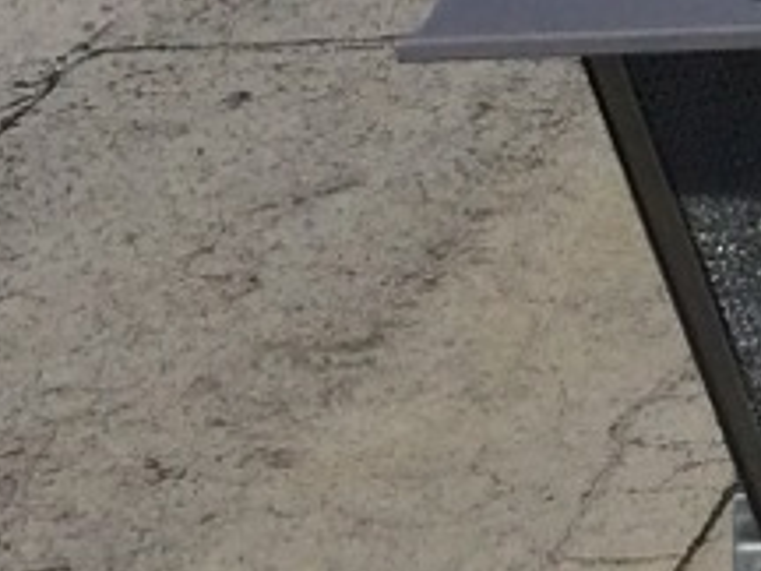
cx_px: 2480
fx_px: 4727
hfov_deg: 7.7
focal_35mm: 215
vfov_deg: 6.7
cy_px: -599
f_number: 2.2
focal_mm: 4.15
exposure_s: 1/6849
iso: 40
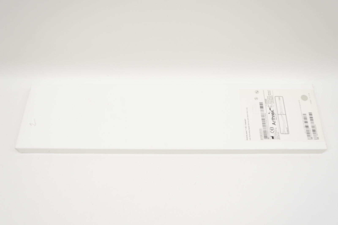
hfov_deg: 57.3
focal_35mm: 33
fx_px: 309
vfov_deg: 39.9
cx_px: 169
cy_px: 112
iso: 400
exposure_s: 1/60
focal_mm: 22
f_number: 6.3
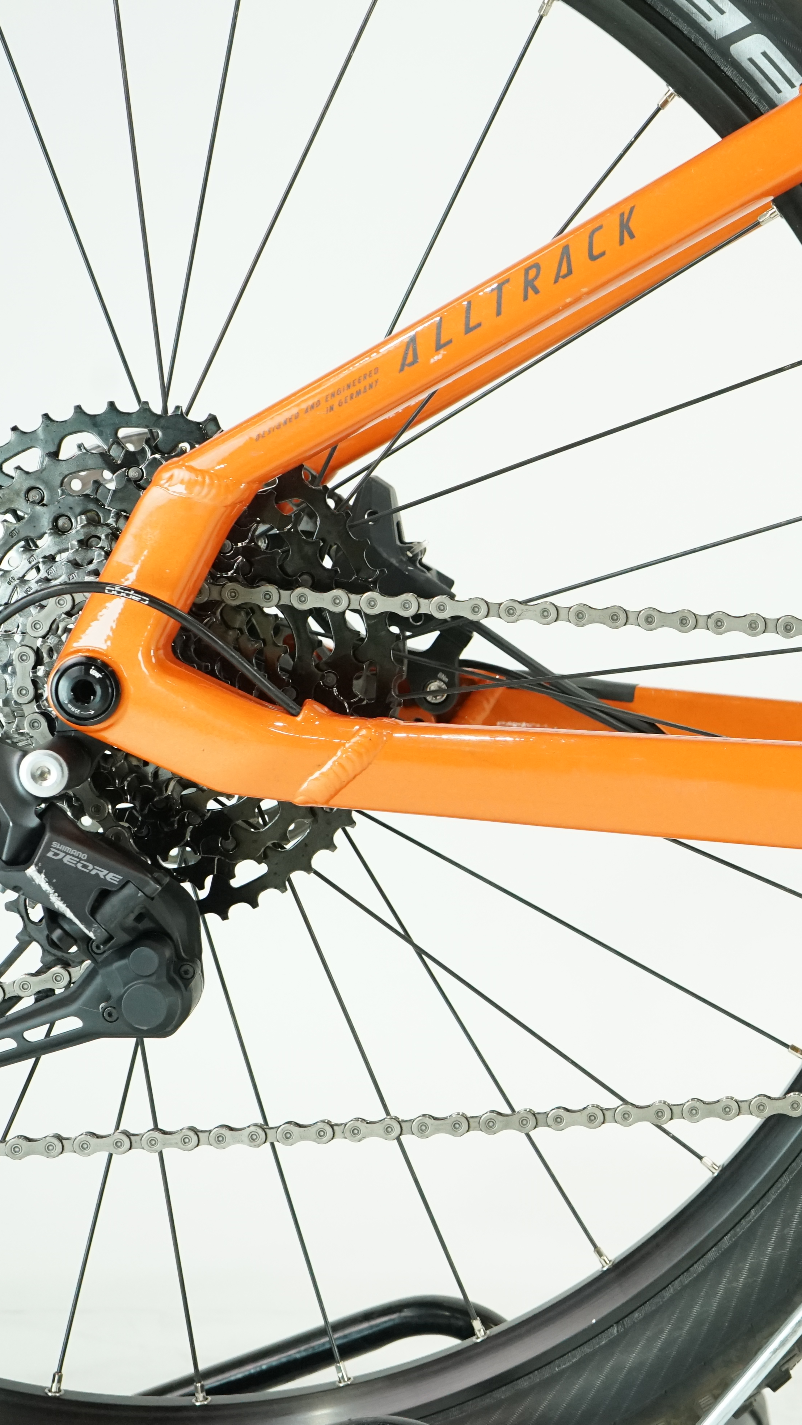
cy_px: 719
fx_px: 2533
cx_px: 865
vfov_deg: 31.4
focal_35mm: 67
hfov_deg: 17.4
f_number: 5.6
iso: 2500
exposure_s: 1/200
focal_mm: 42
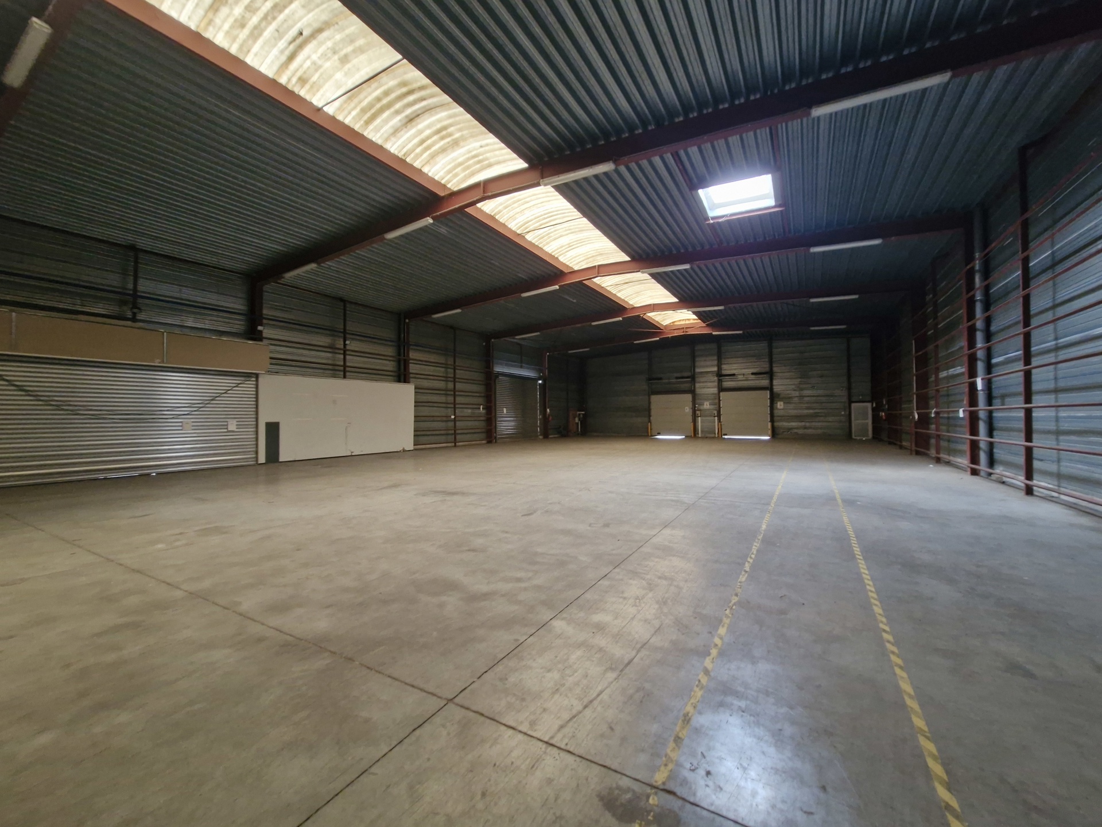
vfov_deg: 89.9
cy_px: 414
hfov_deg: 106.2
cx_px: 551
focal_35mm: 13
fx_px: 414
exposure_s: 1/33
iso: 500
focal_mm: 1.74
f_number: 2.2
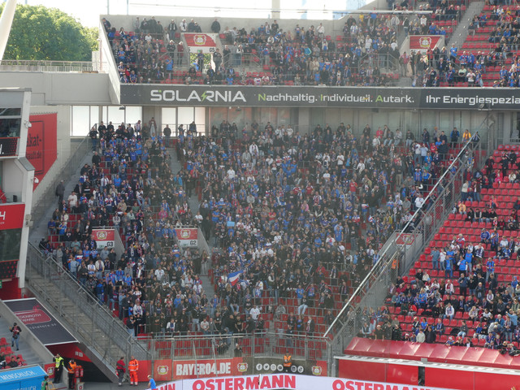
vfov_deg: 11.0
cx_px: 260
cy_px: 195
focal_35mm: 135
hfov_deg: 14.6
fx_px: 2028
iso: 80
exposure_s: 1/80
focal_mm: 24.2
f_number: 5.3
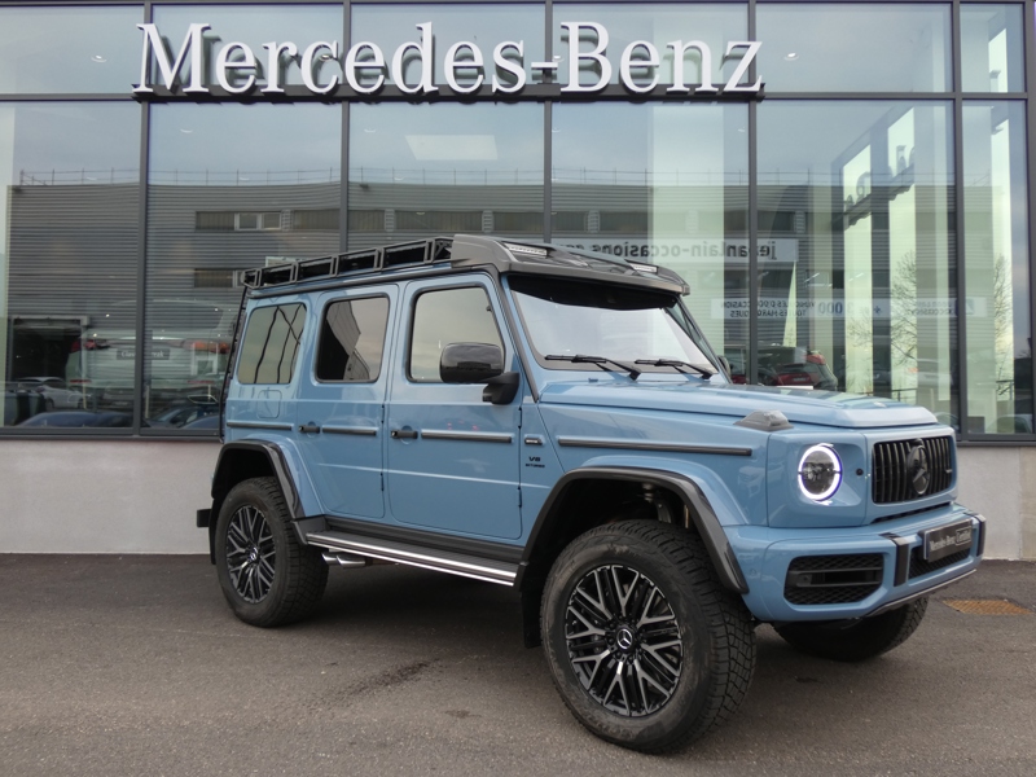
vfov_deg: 45.4
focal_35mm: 31
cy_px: 388
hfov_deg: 58.4
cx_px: 518
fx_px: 928
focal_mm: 5.5
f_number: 3.3
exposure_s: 1/100
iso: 80
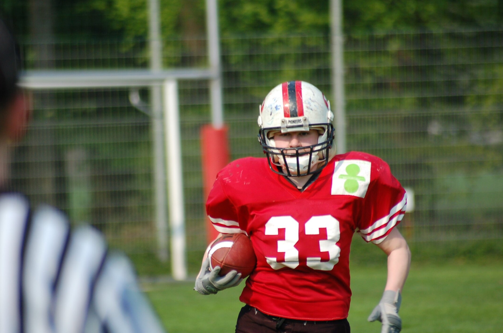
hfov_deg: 4.5
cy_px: 165
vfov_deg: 3.0
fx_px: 6457
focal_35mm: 463
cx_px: 253
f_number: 5.6
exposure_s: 1/1000
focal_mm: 300
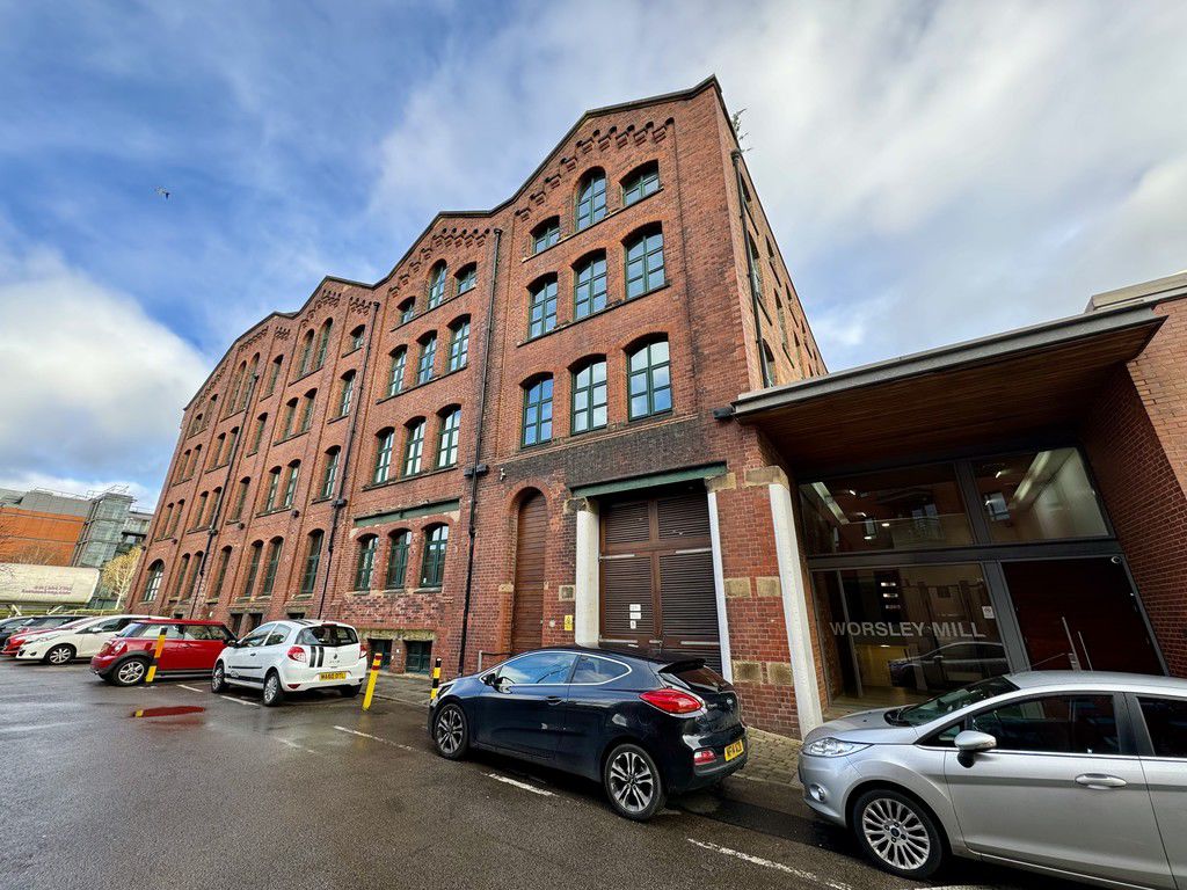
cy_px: 445
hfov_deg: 102.1
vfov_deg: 85.7
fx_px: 480
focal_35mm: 14
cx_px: 594
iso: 40
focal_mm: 2.22
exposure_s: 1/164
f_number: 2.2
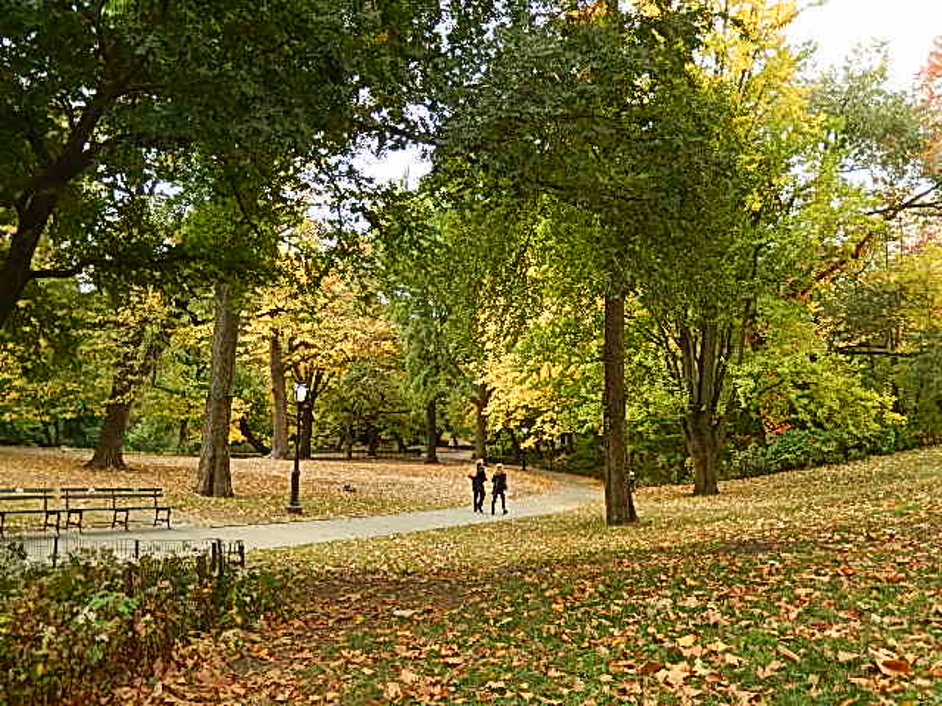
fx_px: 871
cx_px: 471
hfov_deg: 56.8
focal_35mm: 32
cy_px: 353
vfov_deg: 44.2
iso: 125
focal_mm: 5.7
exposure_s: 1/125
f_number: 3.8
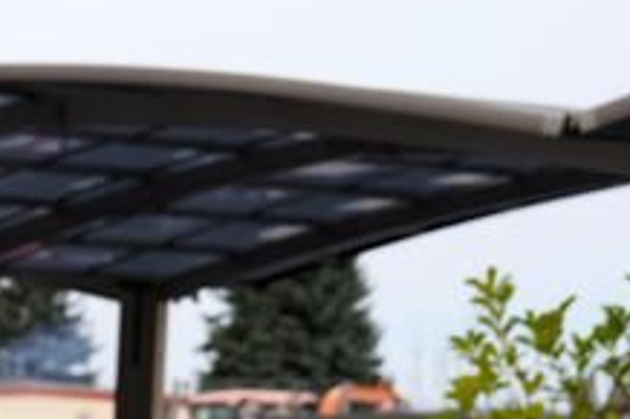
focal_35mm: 155
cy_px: 946
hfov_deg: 12.0
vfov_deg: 8.2
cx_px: -566
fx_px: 2710
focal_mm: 33
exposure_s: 1/60
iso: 100
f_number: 3.5
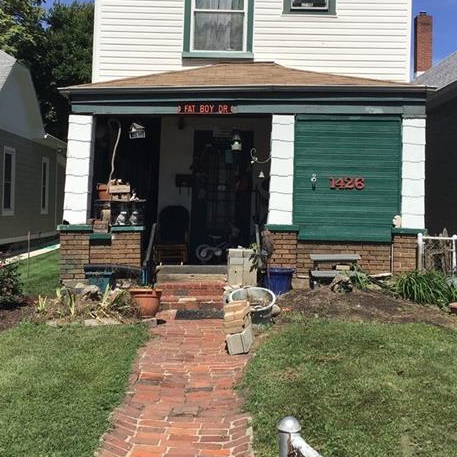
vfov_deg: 36.6
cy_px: 179
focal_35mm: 46
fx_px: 687
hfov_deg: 36.8
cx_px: 232
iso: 25
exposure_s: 1/1988
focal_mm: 3.3
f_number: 2.4
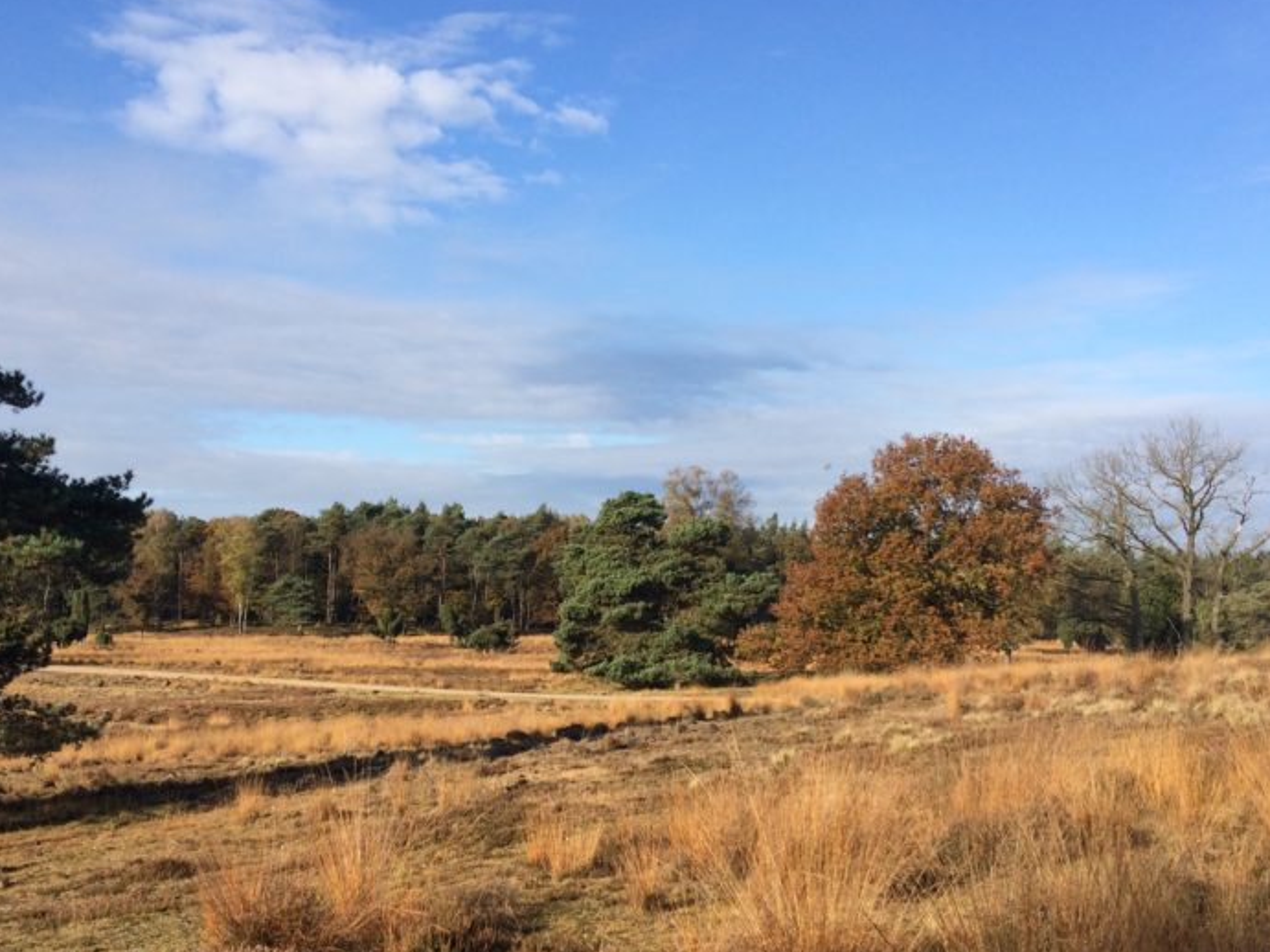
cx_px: 610
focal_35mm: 43
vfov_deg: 33.3
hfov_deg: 43.8
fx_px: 1577
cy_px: 634
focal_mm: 4.15
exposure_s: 1/1466
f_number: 2.2
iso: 32
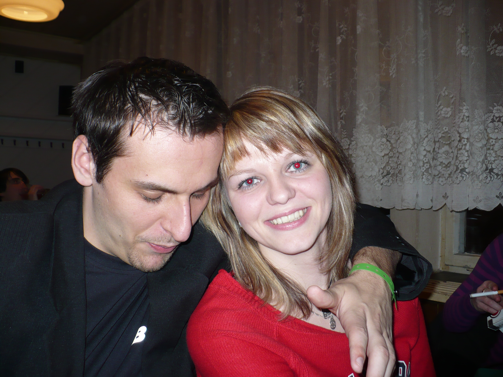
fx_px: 538
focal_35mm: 37
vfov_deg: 38.7
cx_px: 252
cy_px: 188
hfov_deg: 50.1
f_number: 2.8
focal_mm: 6.1
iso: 100
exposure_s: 1/30
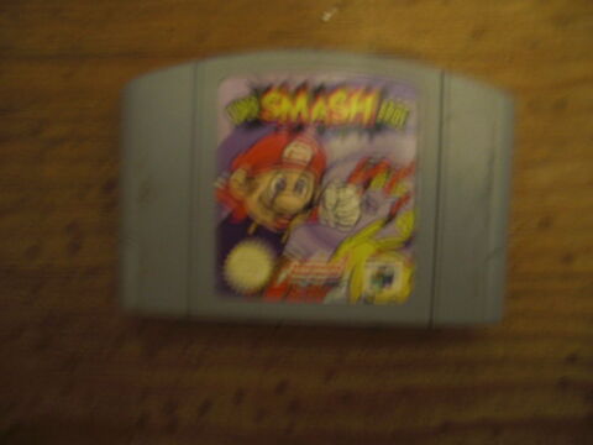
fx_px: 480
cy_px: 222
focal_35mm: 28
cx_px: 296
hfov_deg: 63.4
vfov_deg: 49.7
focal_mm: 4.9
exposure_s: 1/2
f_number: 2.6
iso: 200
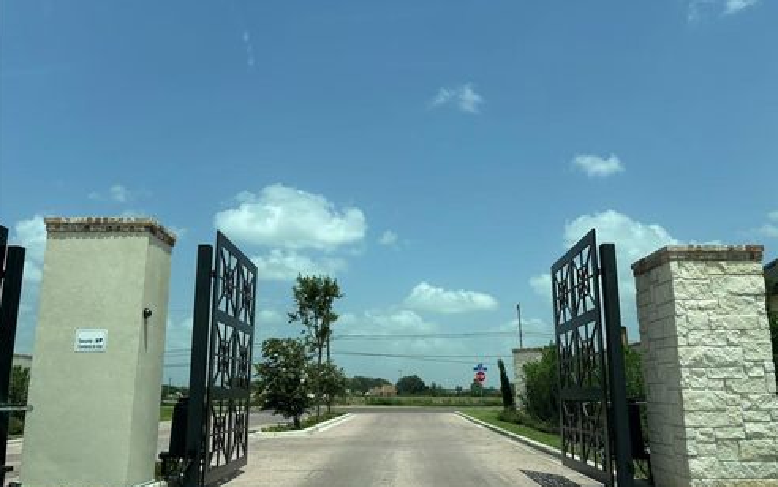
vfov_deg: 44.5
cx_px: 389
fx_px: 594
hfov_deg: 66.4
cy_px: 270
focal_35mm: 28
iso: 50
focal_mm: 5.96
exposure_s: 1/4082
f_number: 1.6
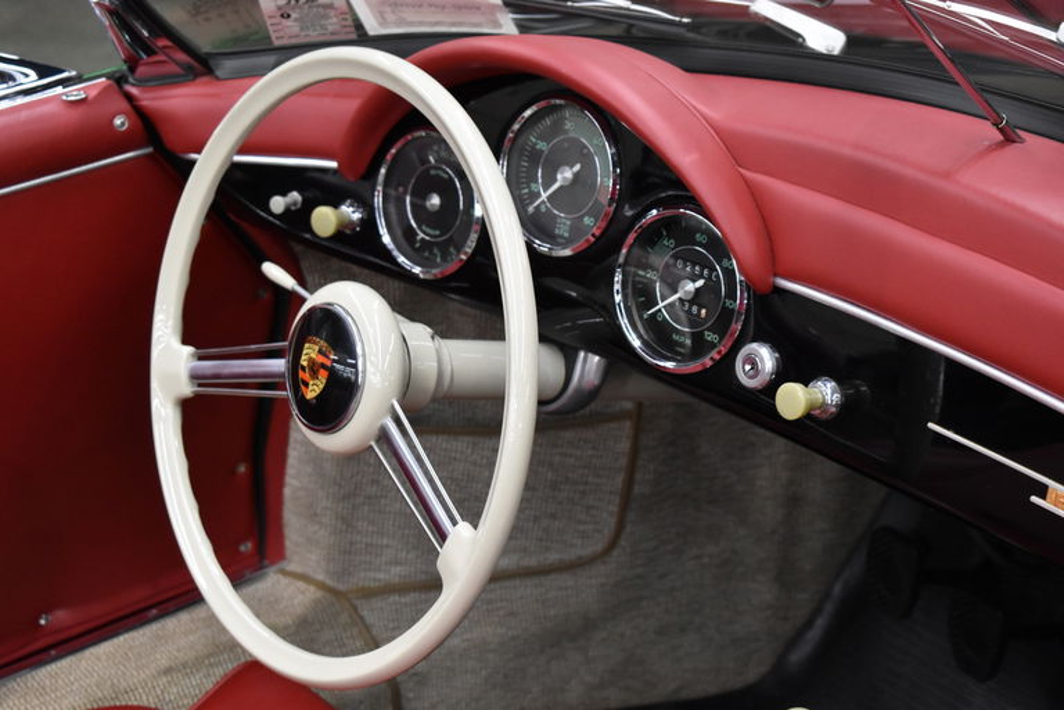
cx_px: 532
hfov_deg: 28.1
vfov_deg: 18.9
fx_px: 2128
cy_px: 355
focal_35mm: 72
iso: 2200
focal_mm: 48
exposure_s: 1/80
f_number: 5.3
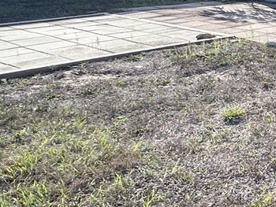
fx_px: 511
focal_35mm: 64
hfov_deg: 21.9
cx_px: 468
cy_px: 39
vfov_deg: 22.6
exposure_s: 1/836
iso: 40
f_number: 2.2
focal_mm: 2.22
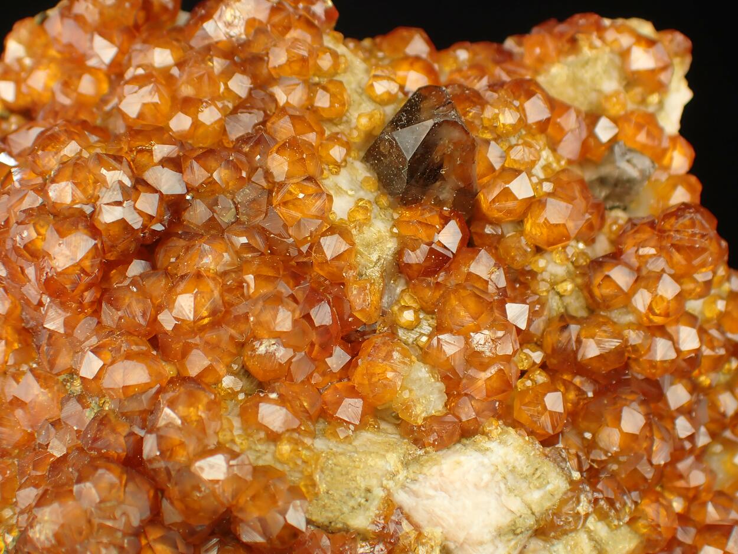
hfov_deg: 19.6
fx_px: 2132
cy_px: 277
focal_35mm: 100
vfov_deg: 14.8
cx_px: 369
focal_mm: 18
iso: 100
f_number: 4.9
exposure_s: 1/15
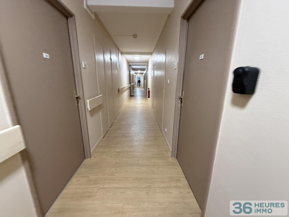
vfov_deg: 85.7
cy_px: 108
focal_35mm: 14
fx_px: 117
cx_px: 144
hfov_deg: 102.1
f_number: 2.2
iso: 400
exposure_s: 1/50
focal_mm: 2.22
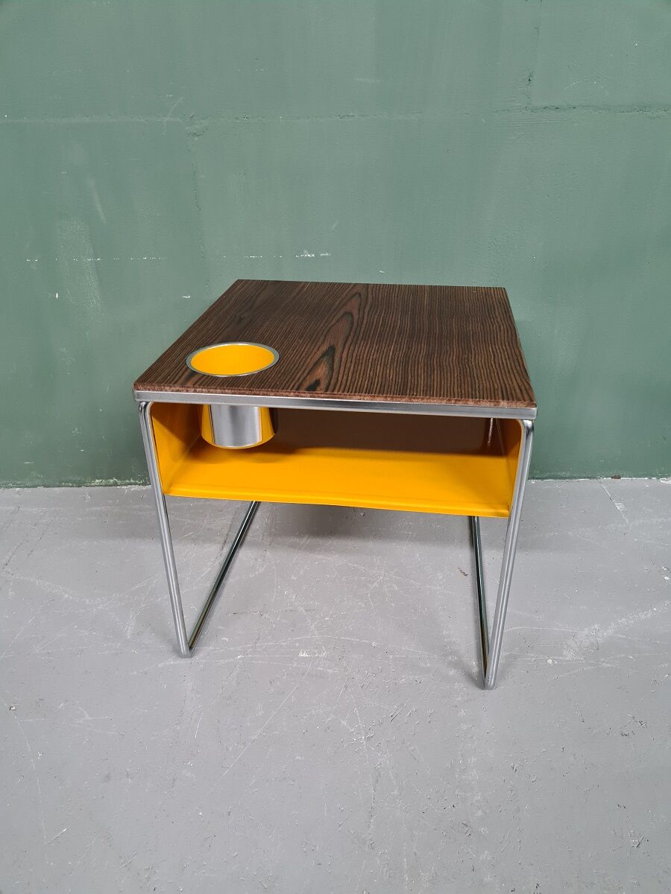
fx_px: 672
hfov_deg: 53.1
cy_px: 447
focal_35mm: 26
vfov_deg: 67.3
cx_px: 336
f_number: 1.8
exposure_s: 1/33
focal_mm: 5.4
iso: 640
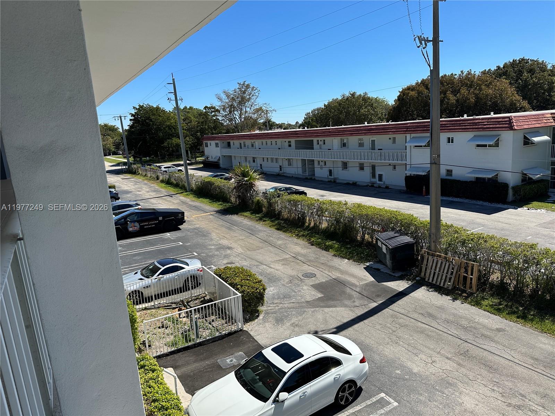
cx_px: 278
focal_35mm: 24
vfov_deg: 56.8
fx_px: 385
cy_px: 208
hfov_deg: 71.6
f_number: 1.78
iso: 80
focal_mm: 6.86
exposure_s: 1/4348
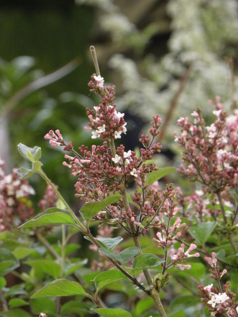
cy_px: 158
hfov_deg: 6.8
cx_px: 119
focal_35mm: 219
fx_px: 2008
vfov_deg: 9.0
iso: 400
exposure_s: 1/8
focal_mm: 39.11
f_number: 4.5
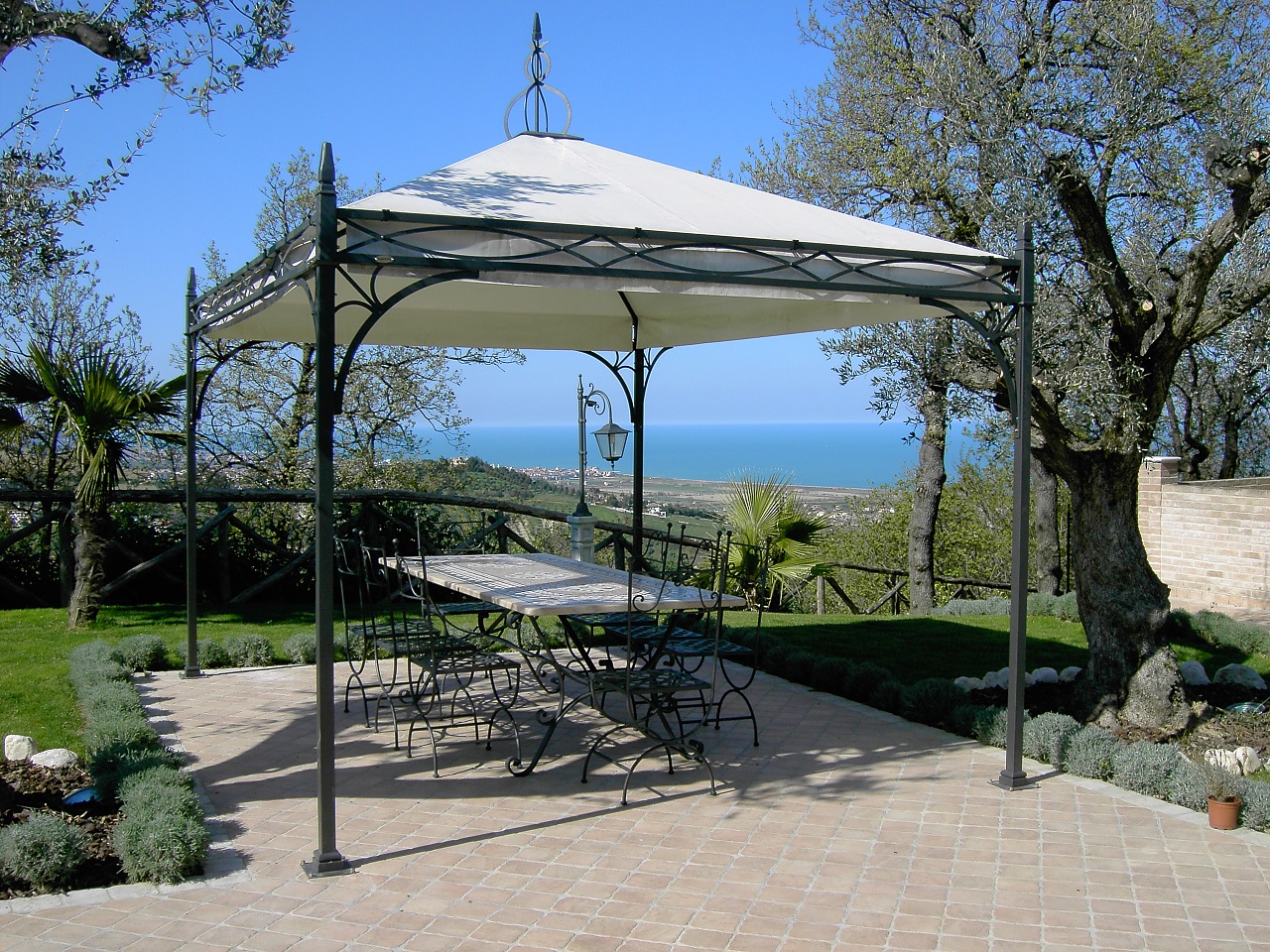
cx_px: 635
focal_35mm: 35
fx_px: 1284
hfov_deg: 52.6
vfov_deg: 40.7
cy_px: 476
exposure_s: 1/400
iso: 100
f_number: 6.7
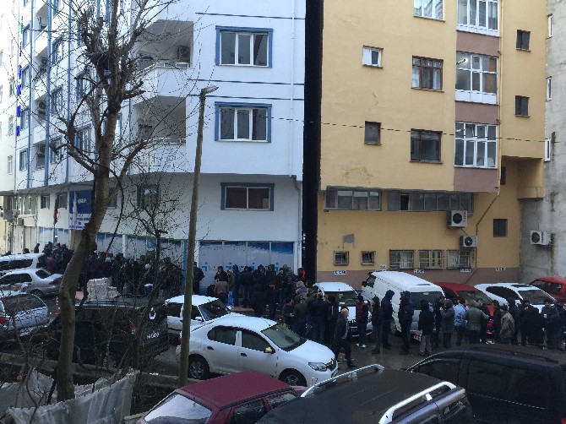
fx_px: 474
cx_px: 283
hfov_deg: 61.7
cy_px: 212
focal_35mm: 29
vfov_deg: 48.2
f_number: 2.2
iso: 32
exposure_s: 1/33
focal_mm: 4.15
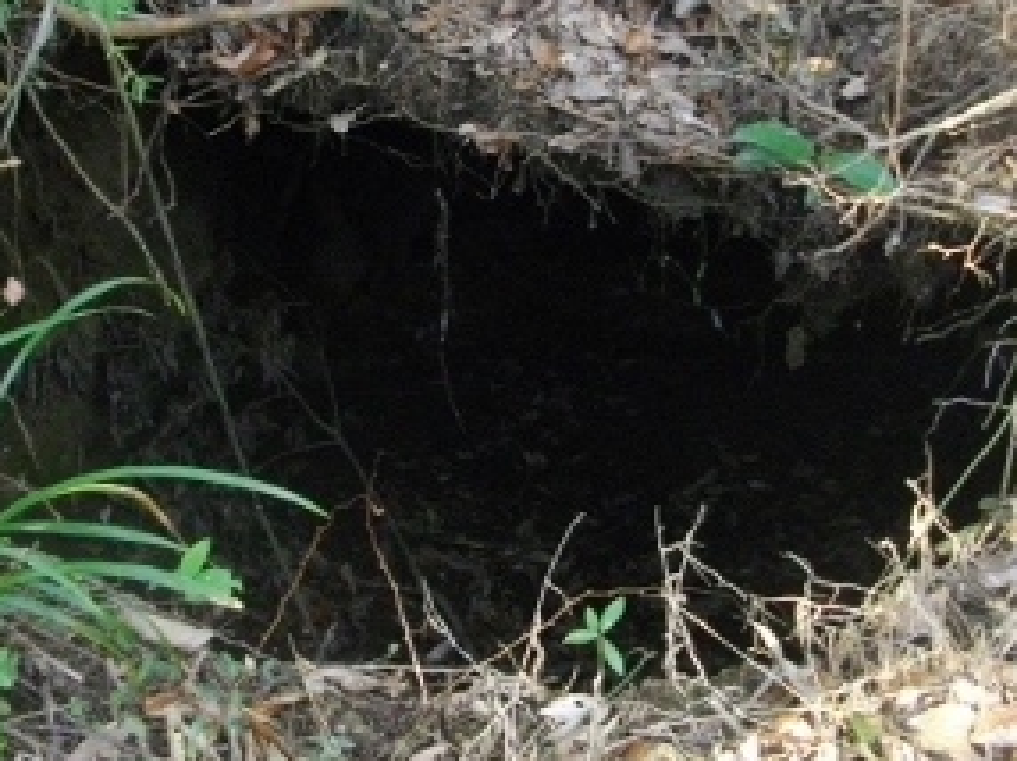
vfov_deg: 25.7
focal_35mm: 56
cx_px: 491
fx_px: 1644
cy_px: 187
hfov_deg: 34.4
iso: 479
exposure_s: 1/100
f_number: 2.9
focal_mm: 5.7
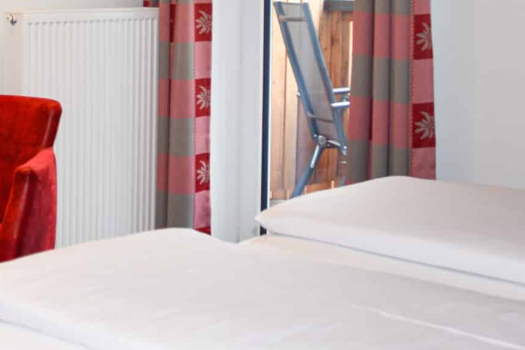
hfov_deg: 23.9
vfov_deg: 16.5
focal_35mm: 80
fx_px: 1167
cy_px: -43
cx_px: -37
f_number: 3.5
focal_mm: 18
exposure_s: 1/60
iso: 200
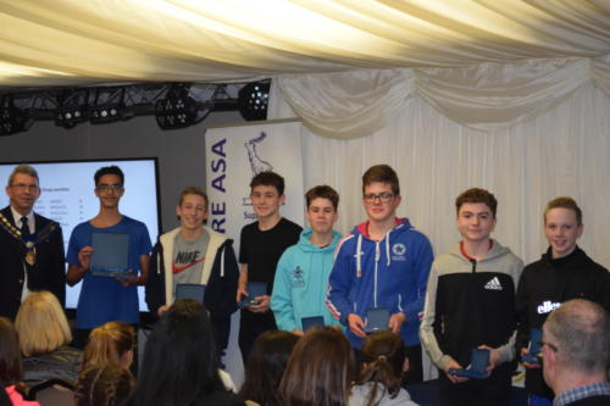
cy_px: 203
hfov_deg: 24.6
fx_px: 1397
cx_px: 305
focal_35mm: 82
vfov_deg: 16.5
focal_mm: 55
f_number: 5.6
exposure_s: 1/60
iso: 2800
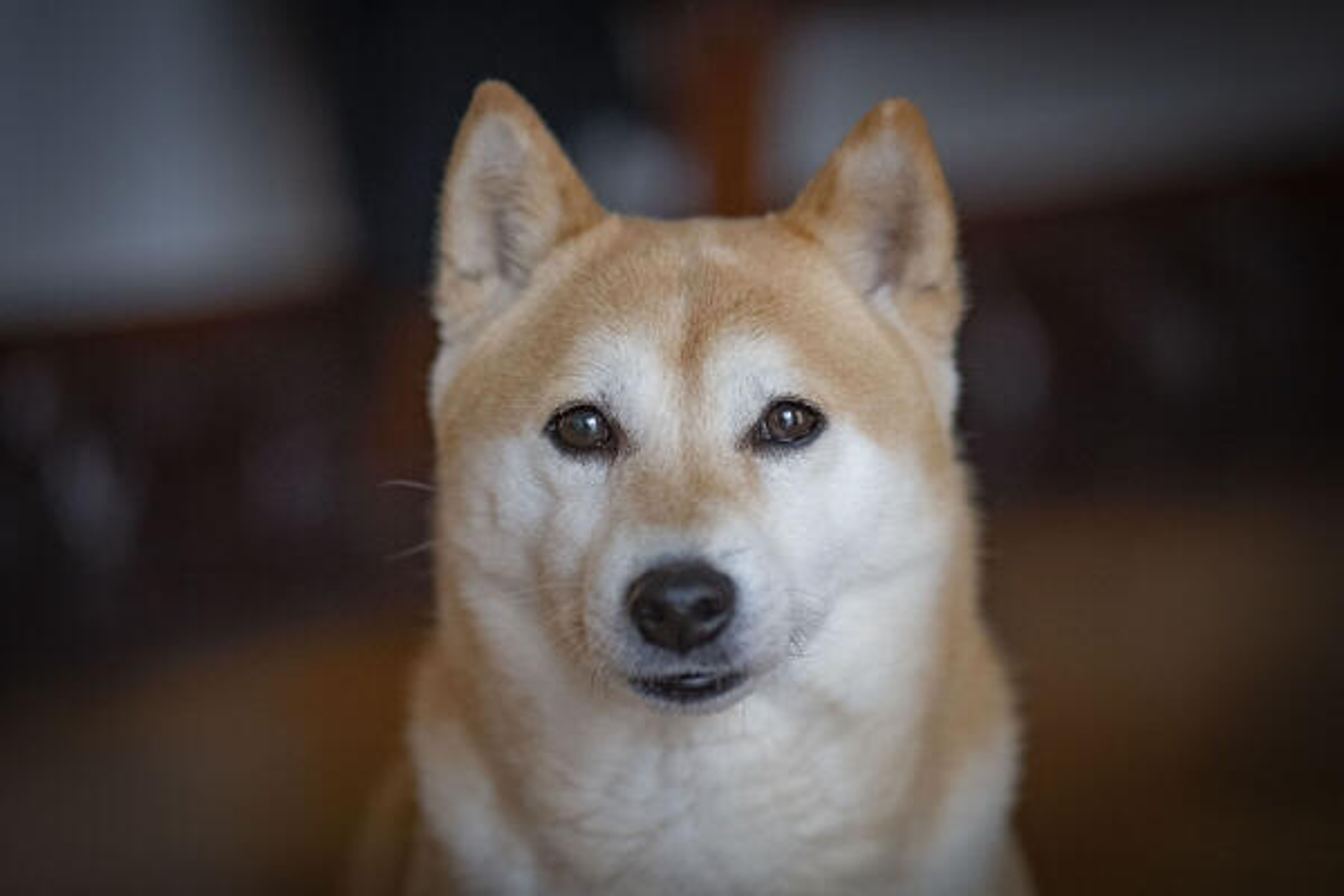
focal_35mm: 128
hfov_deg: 16.0
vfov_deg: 10.7
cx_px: 672
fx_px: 4778
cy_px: 448
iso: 2500
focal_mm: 85
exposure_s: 1/125
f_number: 1.8
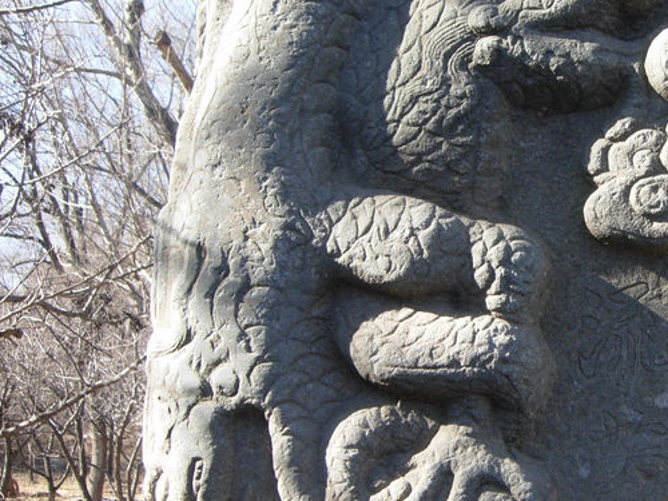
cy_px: 224
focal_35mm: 72
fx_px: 1389
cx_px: 660
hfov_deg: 25.7
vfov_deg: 20.4
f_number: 4.3
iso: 50
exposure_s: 1/117
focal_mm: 7.5
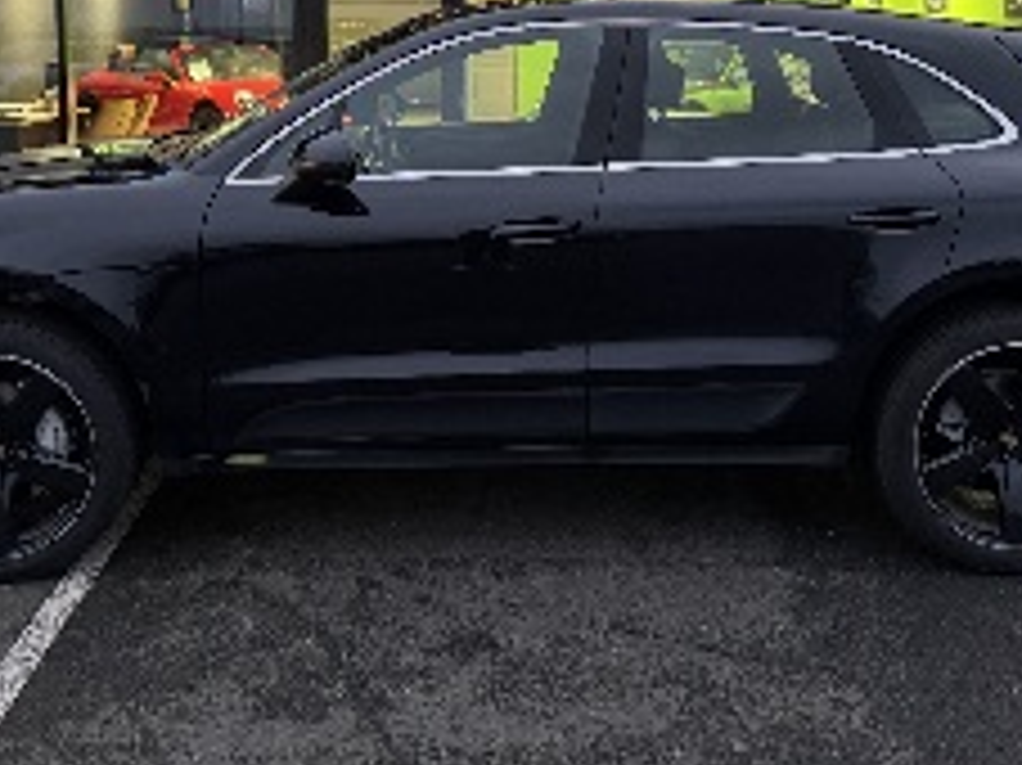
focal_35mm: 44
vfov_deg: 31.6
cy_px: 108
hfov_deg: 43.0
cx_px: 486
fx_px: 1298
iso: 1000
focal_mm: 6.76
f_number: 1.78
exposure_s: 1/38
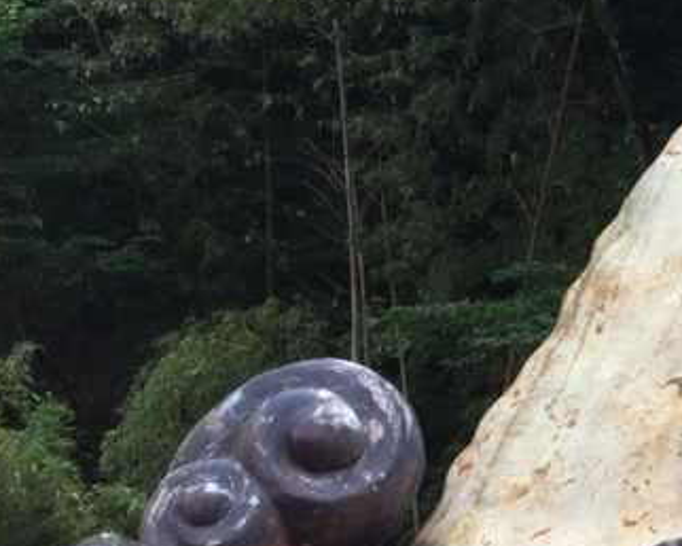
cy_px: 493
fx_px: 1818
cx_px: 1059
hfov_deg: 18.5
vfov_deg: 16.9
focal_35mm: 90
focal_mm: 4.15
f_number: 2.2
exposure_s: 1/471
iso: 32
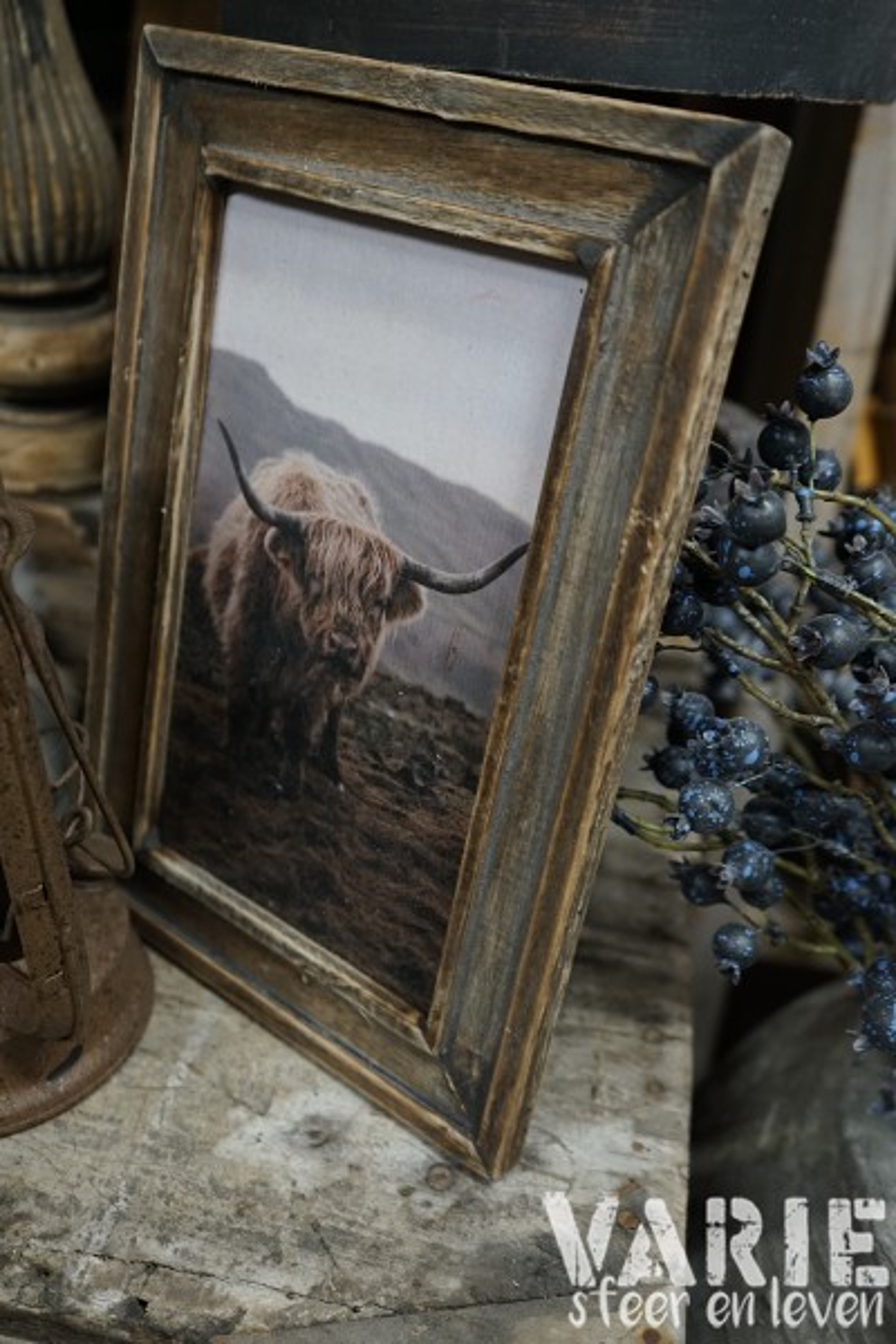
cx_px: 448
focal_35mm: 31
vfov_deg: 60.3
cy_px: 672
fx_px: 1157
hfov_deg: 42.3
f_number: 4
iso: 1600
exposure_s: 1/60
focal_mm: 31
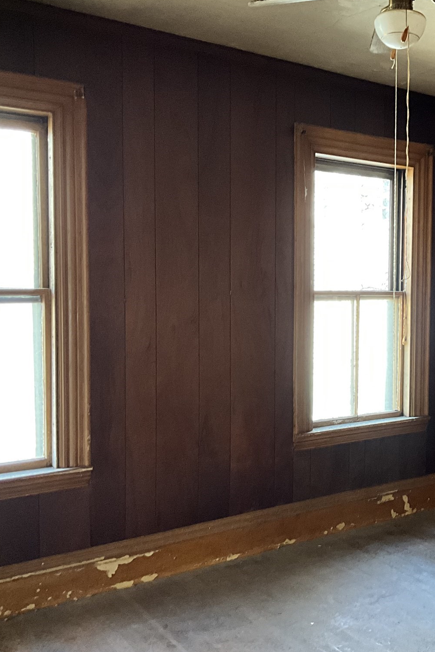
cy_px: 326
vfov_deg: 47.4
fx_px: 743
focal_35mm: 41
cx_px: 368
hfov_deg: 31.5
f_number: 1.8
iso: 250
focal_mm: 3
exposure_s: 1/60
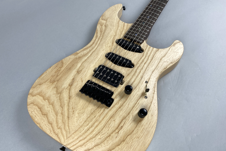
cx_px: 113
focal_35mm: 28
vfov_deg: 46.3
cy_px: 84
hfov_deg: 65.5
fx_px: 176
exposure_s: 1/121
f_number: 1.8
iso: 32
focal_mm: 4.25
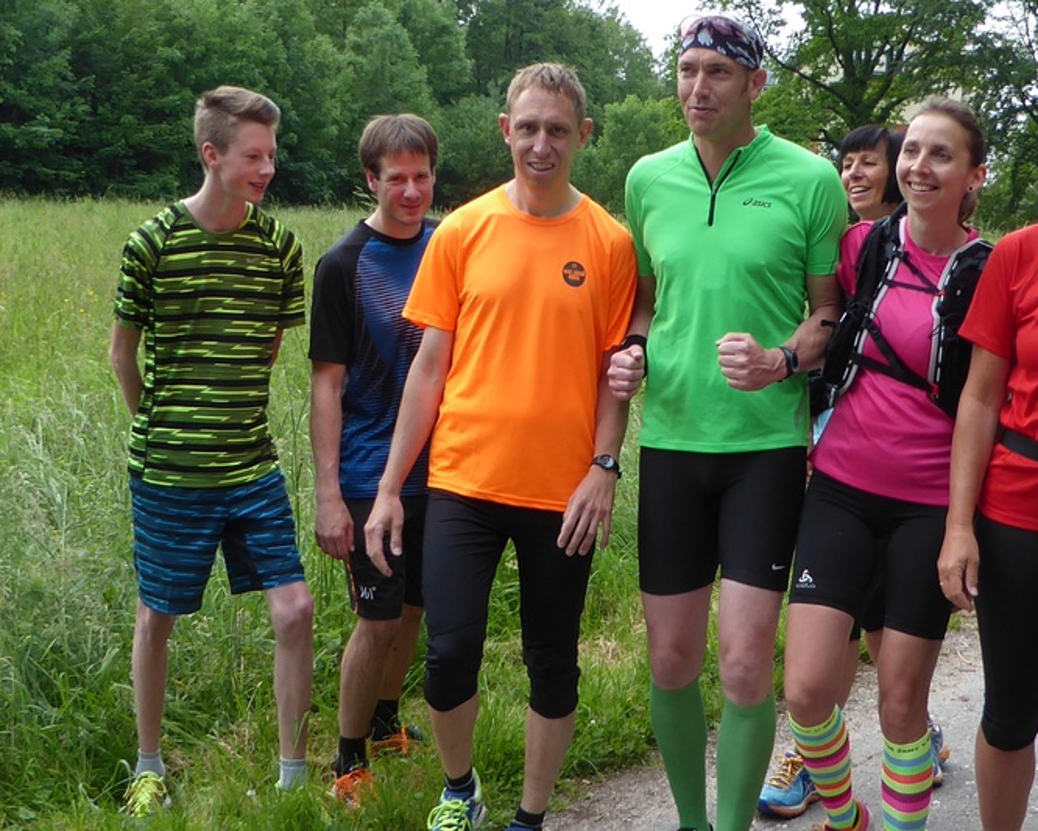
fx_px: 1383
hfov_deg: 39.9
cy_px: 507
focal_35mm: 45
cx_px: 793
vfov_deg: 33.3
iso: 80
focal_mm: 4.7
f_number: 3.4
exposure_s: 1/200
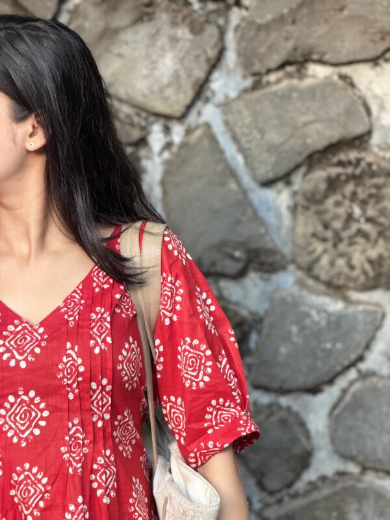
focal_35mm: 100
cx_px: 195
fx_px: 1502
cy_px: 260
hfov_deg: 14.8
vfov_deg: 19.6
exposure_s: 1/121
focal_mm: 16.89
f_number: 2.8
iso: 250
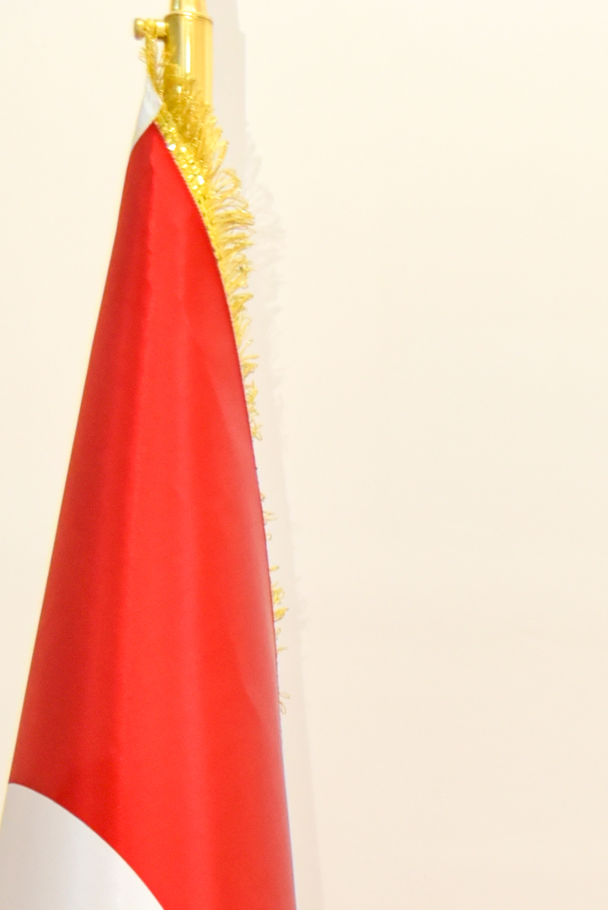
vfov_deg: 11.2
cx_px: 1021
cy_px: 1611
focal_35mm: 172
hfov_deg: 7.8
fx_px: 4353
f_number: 4.5
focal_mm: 46
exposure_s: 1/80
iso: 800
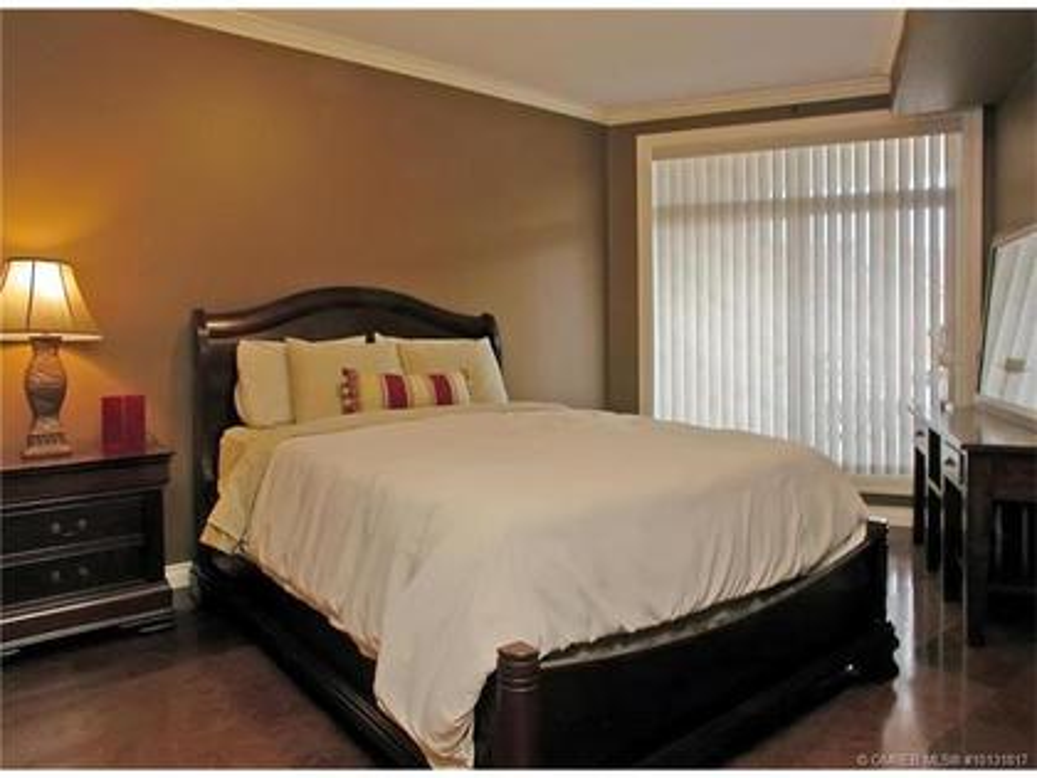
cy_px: 389
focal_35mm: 38
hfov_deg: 49.0
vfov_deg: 37.7
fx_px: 1138
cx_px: 518
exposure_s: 1/15
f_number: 3.7
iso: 100
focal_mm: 7.85
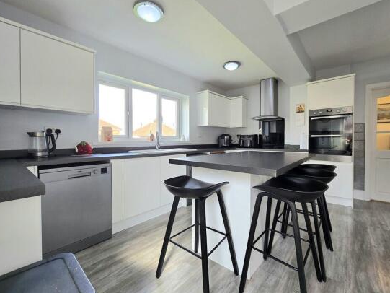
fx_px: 158
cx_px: 204
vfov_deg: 85.7
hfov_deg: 102.0
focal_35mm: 14
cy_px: 141
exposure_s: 1/50
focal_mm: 2.2
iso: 50
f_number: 2.2
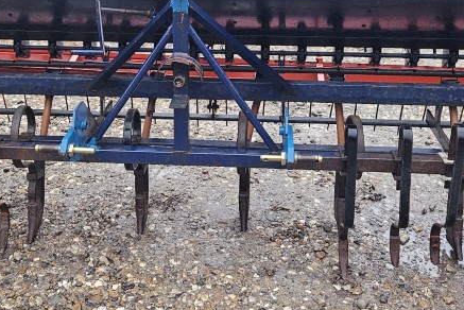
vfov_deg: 23.8
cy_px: 57
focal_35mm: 56
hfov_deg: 35.5
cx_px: 192
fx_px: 722
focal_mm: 5.4
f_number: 1.8
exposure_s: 1/142
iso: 640
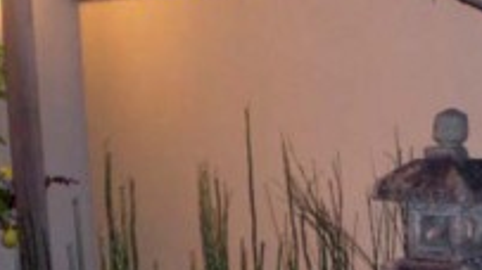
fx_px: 1175
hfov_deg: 22.8
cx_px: 394
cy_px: 306
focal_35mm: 92
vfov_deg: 12.9
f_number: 3.1
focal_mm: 6.3
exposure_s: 1/60
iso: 200
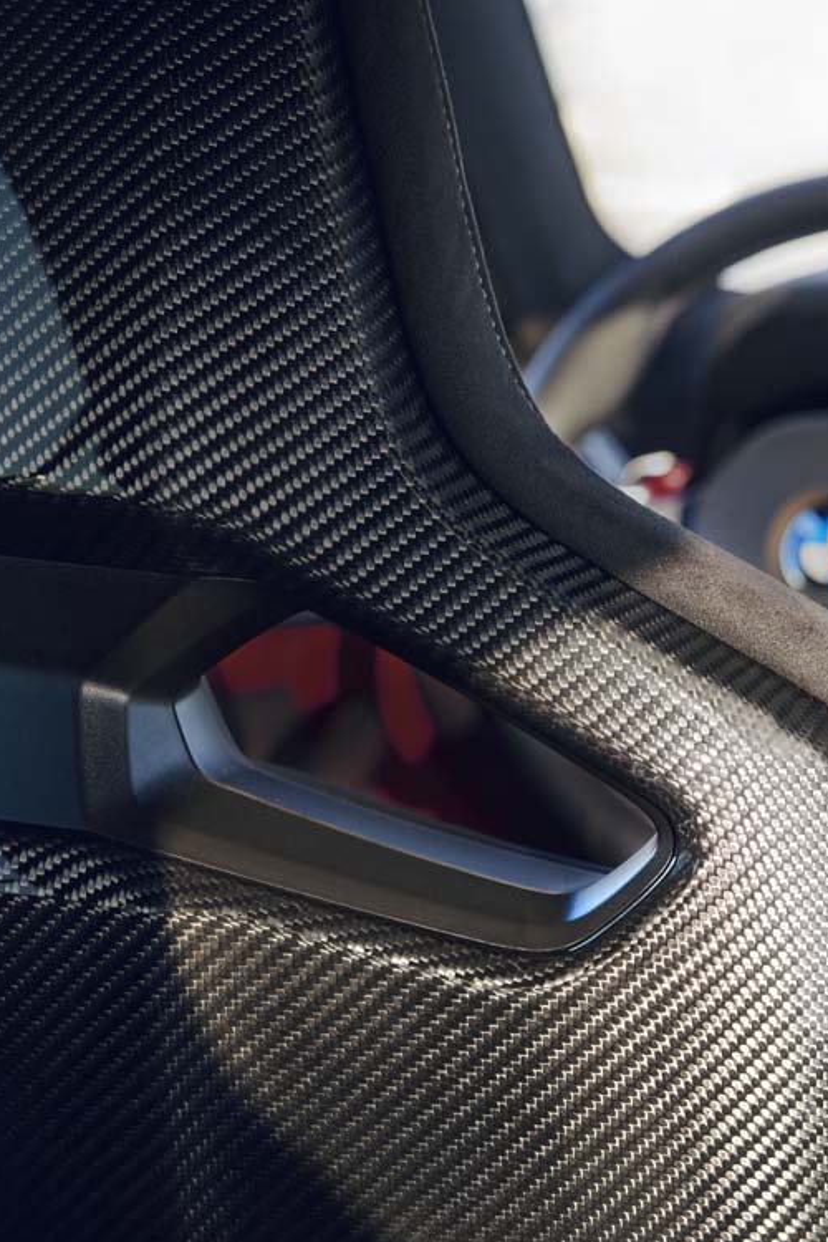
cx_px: 482
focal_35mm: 72
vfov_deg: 28.1
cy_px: 616
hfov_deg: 18.9
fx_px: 2484
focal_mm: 50
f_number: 5
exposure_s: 1/60
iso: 1250
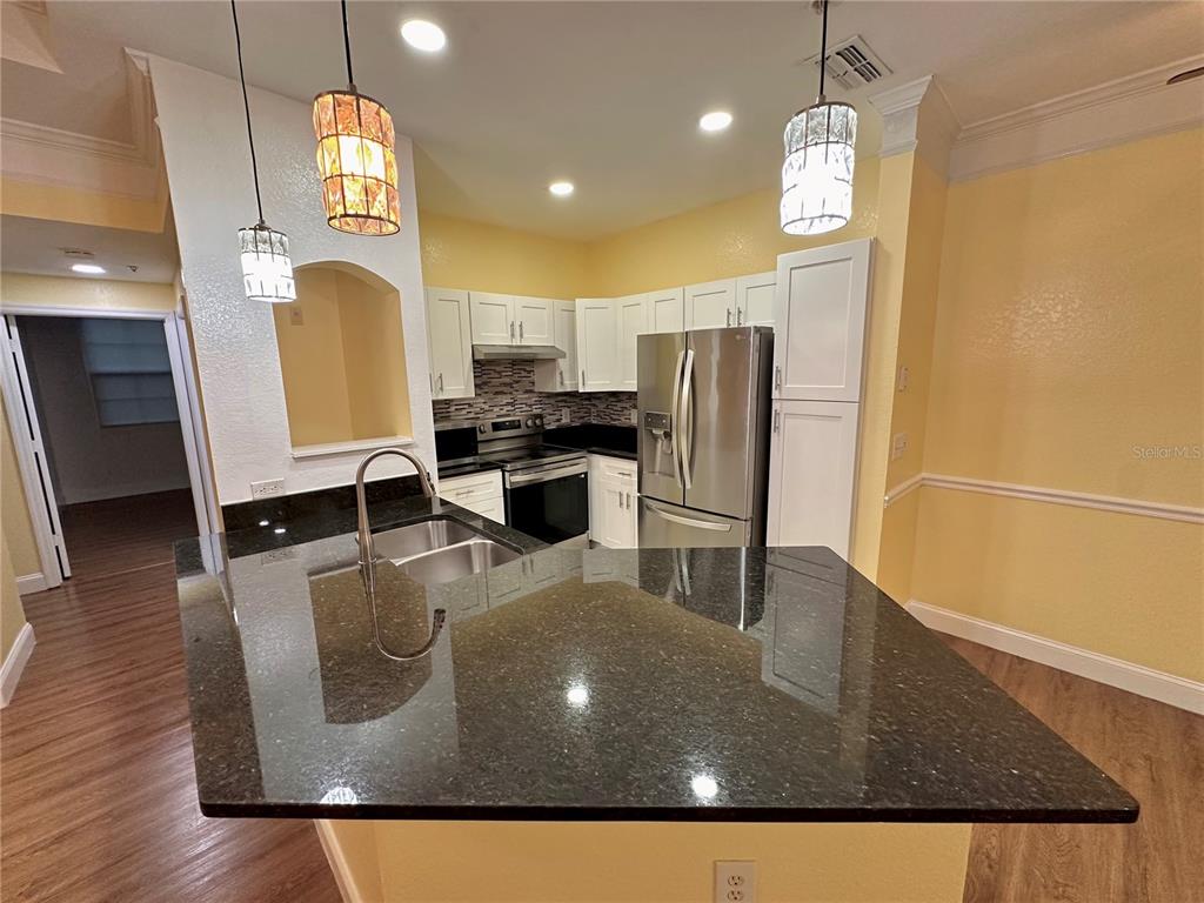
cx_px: 602
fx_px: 487
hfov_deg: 102.1
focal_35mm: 14
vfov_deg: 85.7
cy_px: 452
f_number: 2.2
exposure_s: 1/120
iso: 320
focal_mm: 2.22
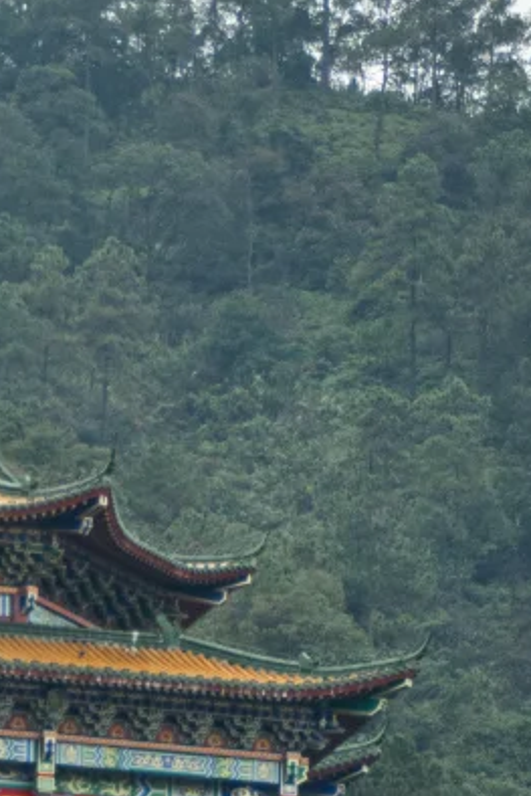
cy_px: 1065
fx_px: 12246
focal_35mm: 554
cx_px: -321
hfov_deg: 2.5
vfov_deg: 3.7
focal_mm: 135
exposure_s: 1/500
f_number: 2.8
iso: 400
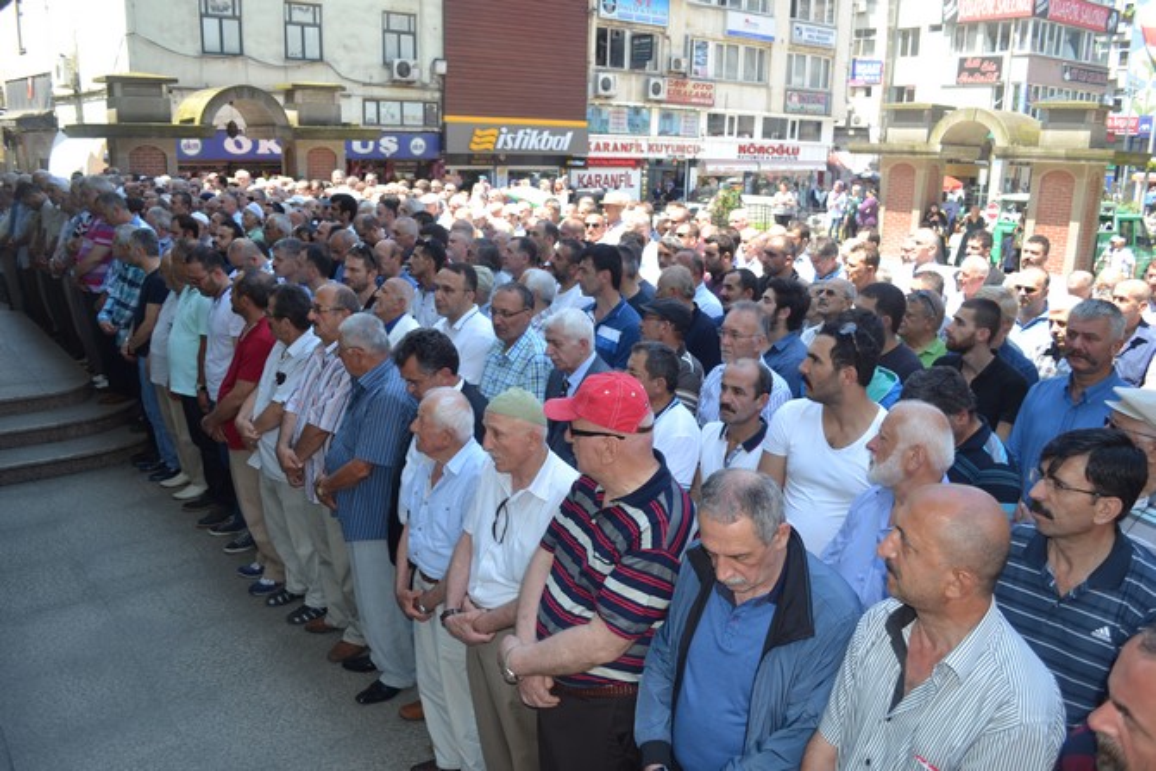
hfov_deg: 67.4
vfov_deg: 48.0
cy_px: 386
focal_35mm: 27
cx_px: 578
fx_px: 867
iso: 100
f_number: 4
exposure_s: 1/160
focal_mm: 18
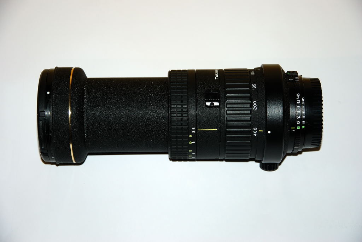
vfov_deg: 13.1
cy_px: 121
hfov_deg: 19.4
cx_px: 181
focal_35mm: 105
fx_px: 1057
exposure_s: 1/60
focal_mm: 70
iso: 100
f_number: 5.6
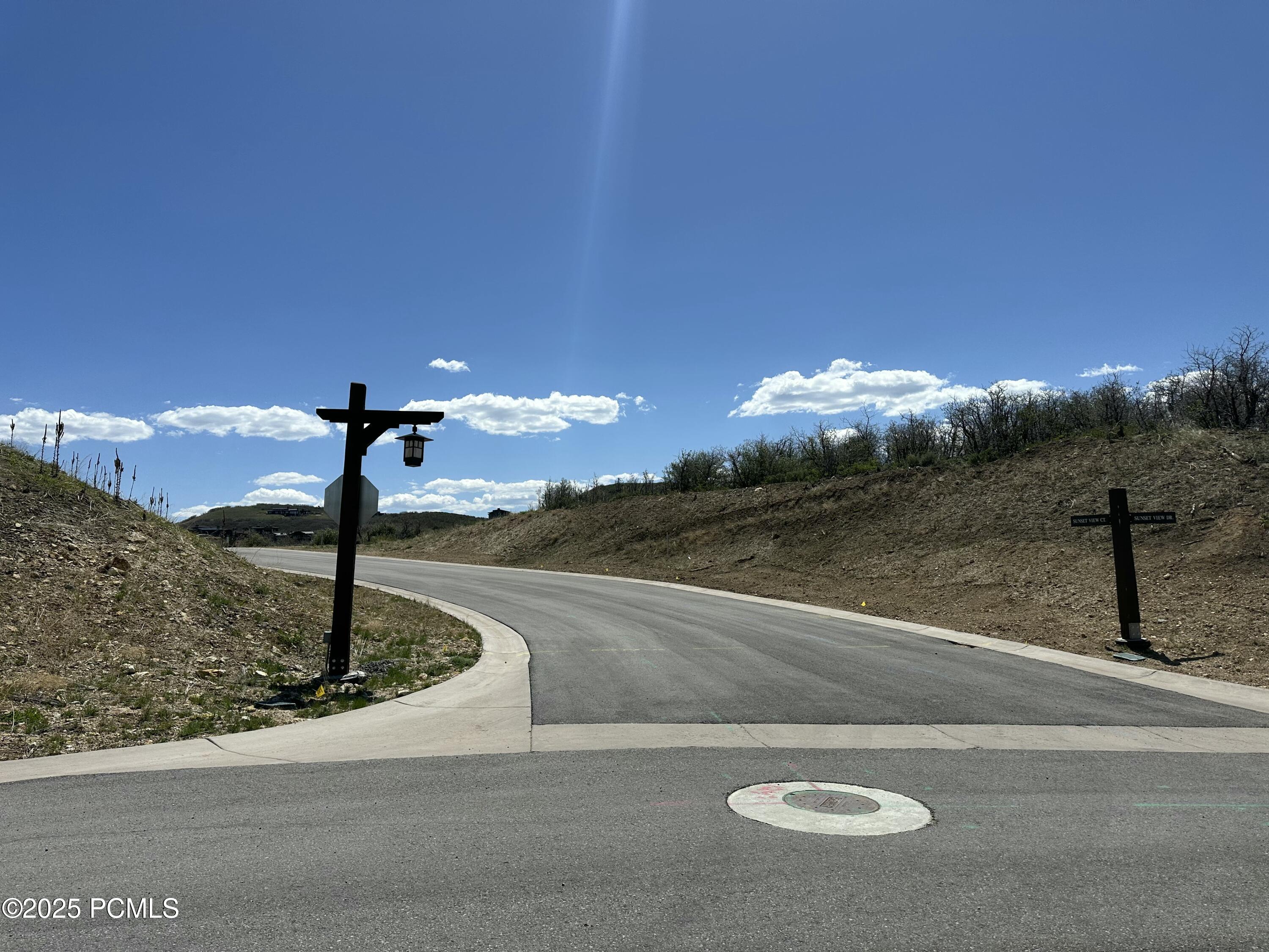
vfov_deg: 56.8
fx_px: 880
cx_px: 634
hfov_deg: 71.6
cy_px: 476
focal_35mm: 24
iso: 80
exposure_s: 1/9709
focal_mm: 6.86
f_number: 1.78
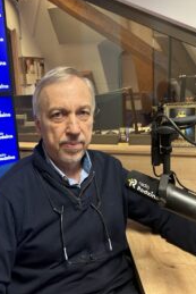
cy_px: 148
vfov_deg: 51.9
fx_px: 302
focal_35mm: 37
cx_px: 79
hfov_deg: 35.9
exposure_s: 1/50
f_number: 1.5
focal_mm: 5.7
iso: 250
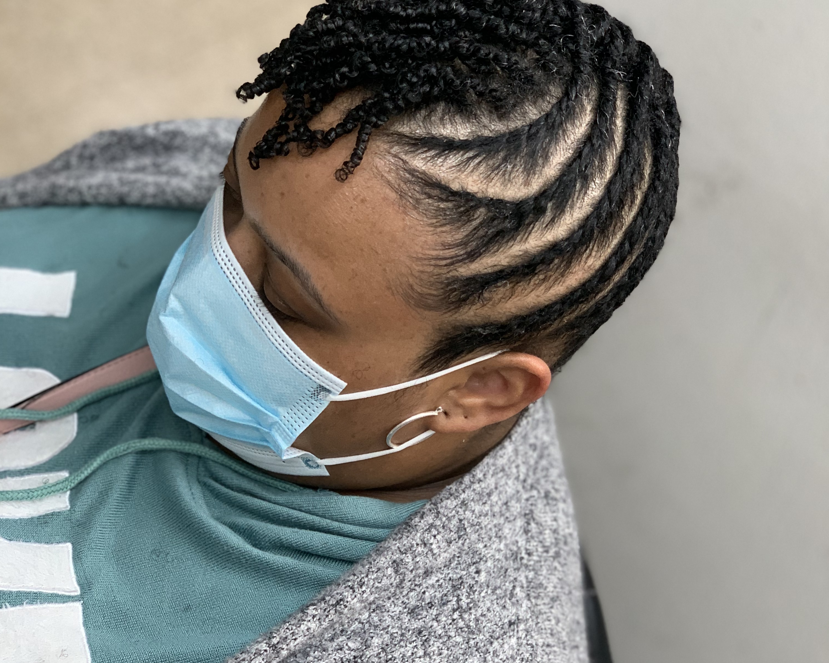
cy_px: 387
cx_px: 415
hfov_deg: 27.9
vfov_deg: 22.5
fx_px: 1668
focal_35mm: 68
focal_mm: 6
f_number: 2.4
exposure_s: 1/60
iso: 100
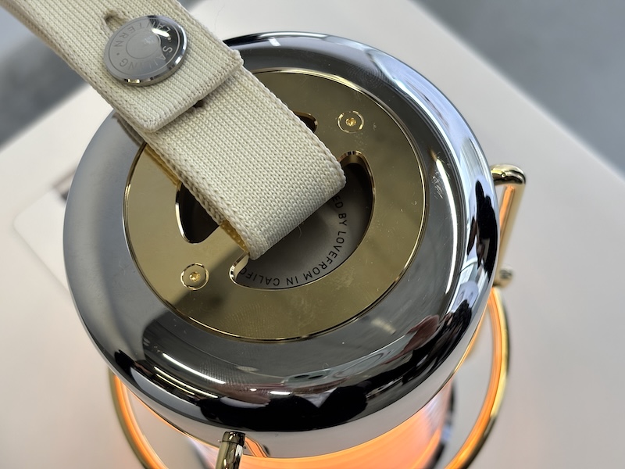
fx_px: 939
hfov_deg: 36.8
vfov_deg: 28.0
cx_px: 312
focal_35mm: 52
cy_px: 234
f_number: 1.6
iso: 50
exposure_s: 1/100
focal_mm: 5.96
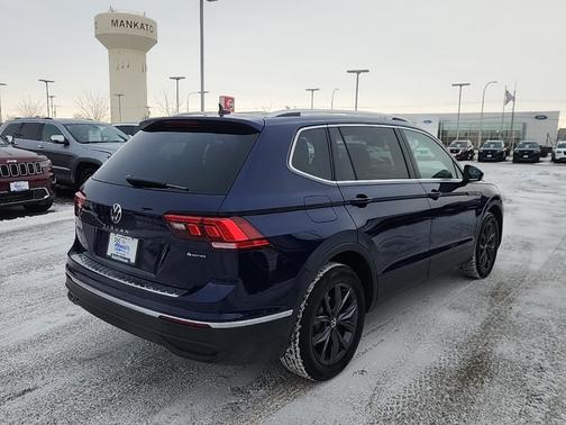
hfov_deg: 73.9
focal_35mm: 23
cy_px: 212
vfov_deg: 58.9
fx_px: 376
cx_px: 283
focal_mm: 5.4
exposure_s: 1/182
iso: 50
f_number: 1.8
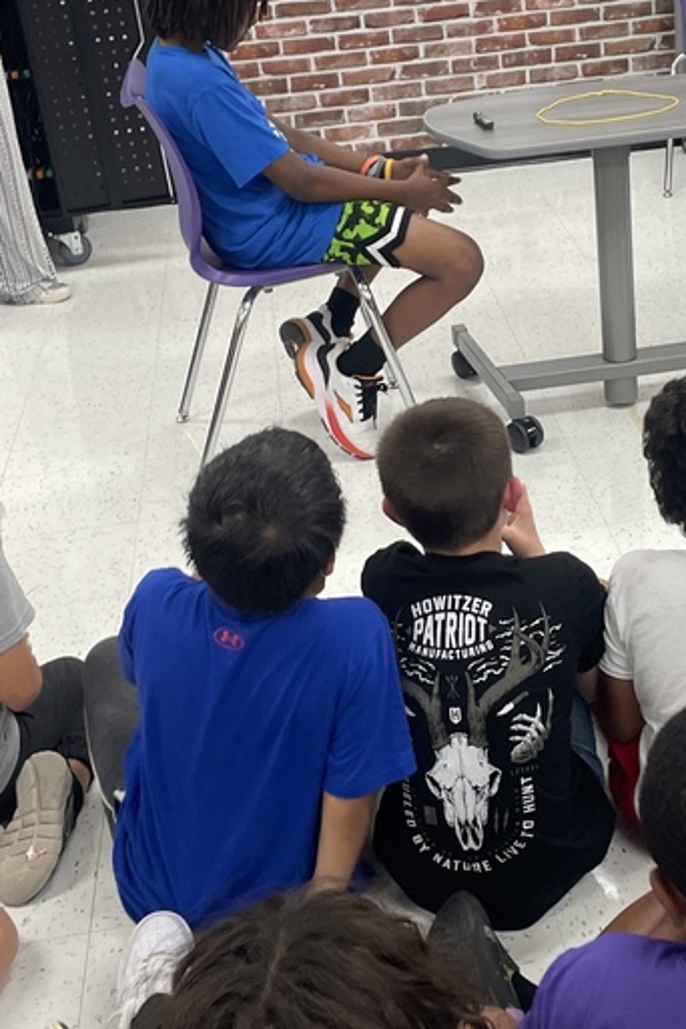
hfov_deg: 24.7
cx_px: 532
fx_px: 1543
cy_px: 475
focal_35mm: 54
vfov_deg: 36.9
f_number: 1.6
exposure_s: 1/120
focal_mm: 4.2
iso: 125
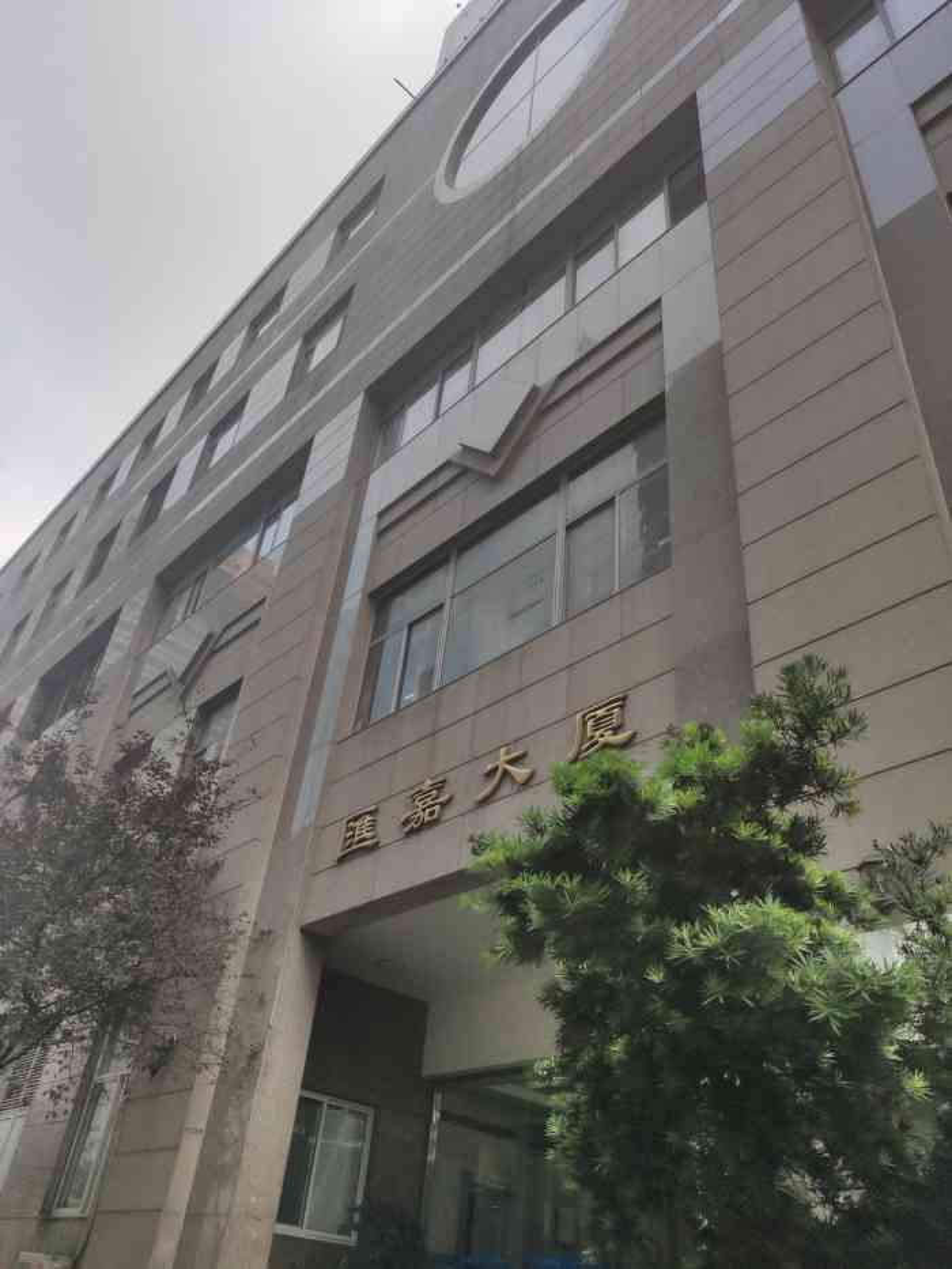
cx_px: 476
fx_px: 990
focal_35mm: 27
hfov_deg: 51.4
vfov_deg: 65.3
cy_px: 634
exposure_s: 1/1250
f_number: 1.75
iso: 112
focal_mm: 4.75
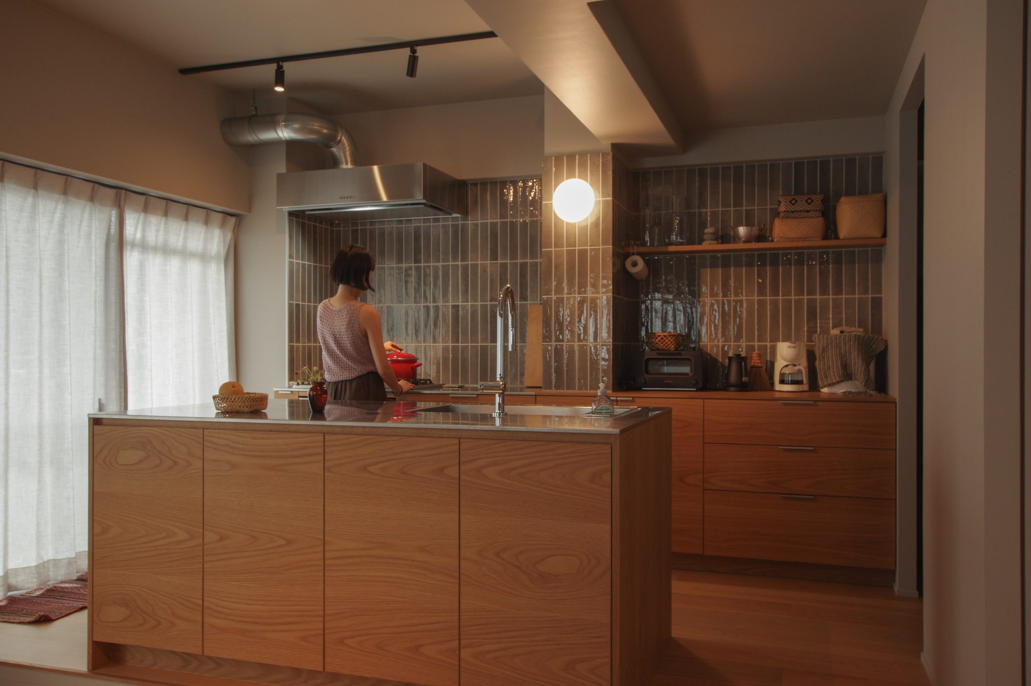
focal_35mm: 30
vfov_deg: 43.5
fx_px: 858
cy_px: 343
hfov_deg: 62.0
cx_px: 516
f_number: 9
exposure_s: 1/13
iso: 400
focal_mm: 20
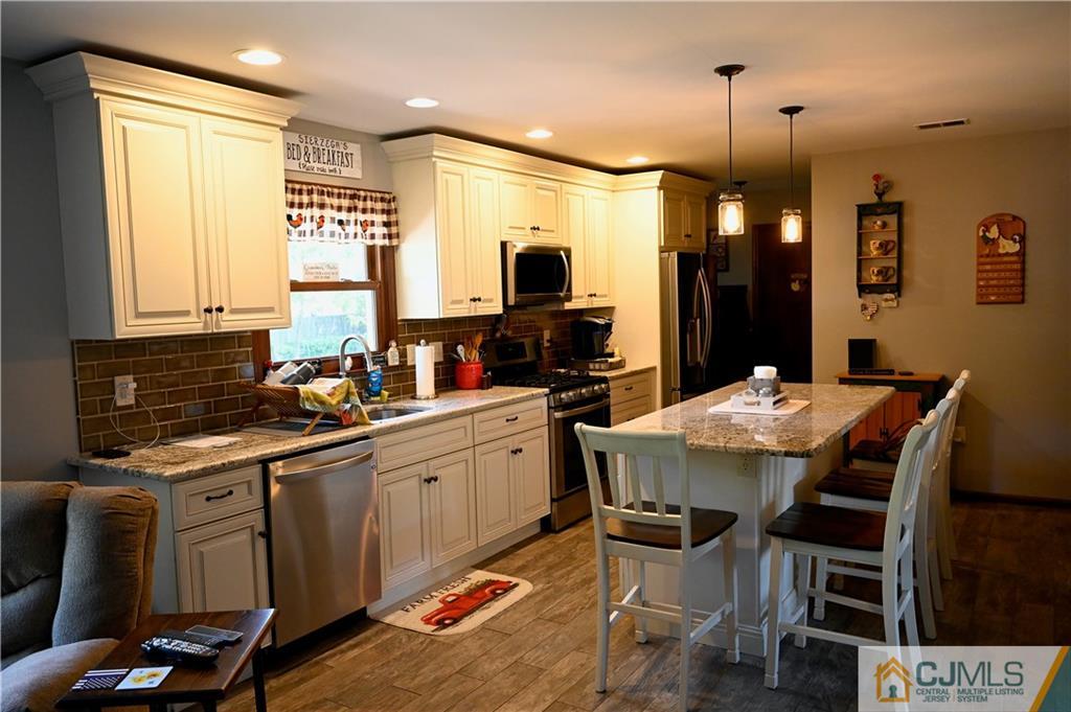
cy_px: 356
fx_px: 817
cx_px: 536
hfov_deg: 66.5
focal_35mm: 28
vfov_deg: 47.1
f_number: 5.6
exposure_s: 1/100
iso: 4000
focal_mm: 27.5
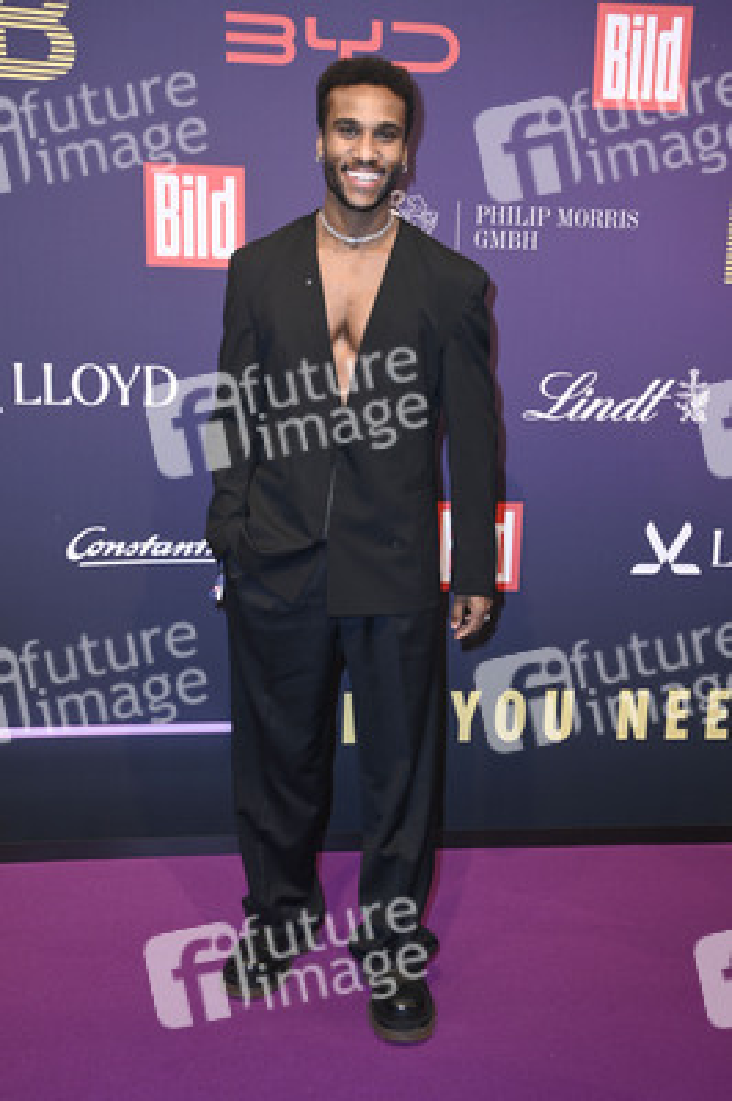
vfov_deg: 48.5
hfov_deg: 33.3
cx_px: 366
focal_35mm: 40
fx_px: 1222
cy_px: 550
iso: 500
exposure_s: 1/200
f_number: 6.3
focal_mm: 40
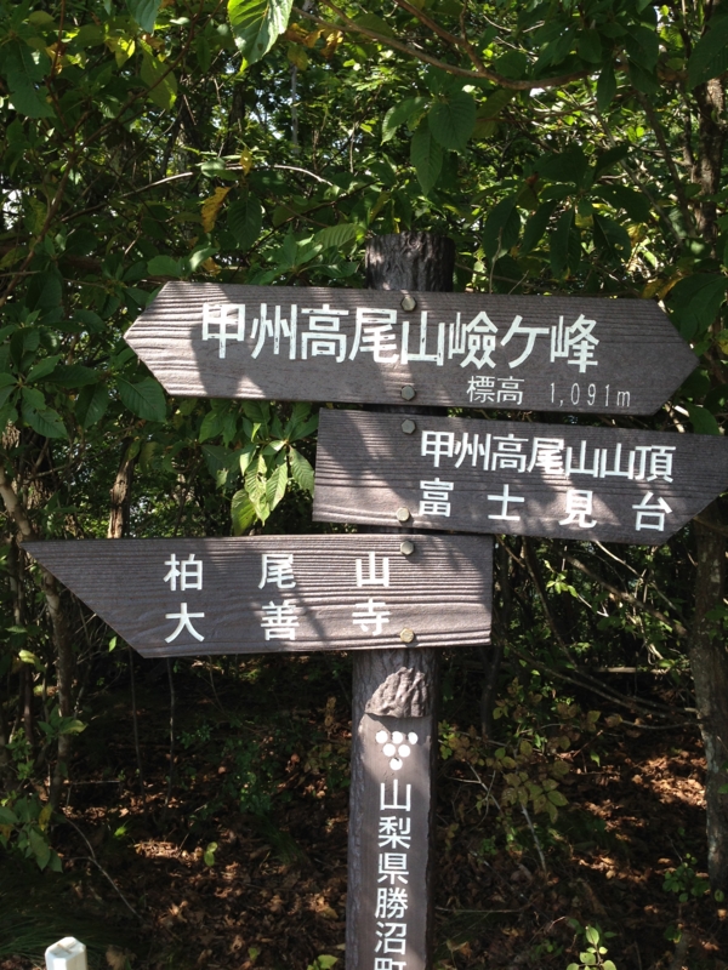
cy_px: 485
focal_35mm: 33
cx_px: 364
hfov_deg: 42.9
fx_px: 925
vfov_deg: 55.4
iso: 50
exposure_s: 1/319
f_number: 2.4
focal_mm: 4.12
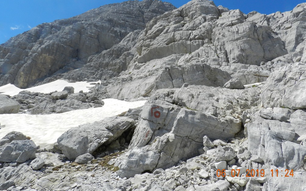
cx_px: 156
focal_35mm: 25
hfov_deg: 72.5
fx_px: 208
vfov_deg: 49.1
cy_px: 80
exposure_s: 1/640
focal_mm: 4
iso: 160
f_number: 5.6
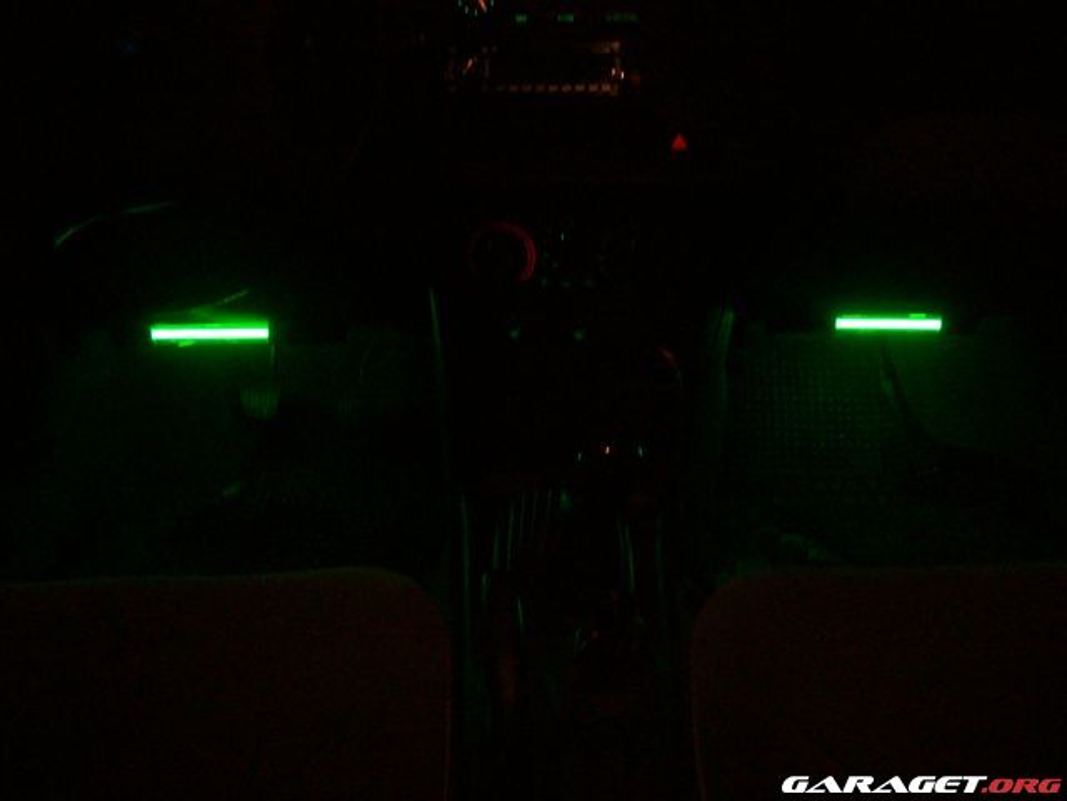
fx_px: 1110
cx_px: 534
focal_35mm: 36
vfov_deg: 39.7
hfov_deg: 51.4
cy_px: 400
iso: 200
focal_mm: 6
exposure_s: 1/8
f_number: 2.7
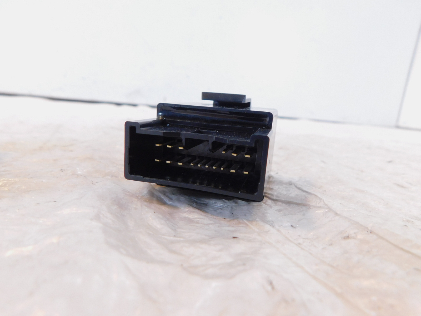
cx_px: 210
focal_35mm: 23
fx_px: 280
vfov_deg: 58.9
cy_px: 158
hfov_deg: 73.9
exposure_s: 1/30
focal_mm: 4
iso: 220
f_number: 3
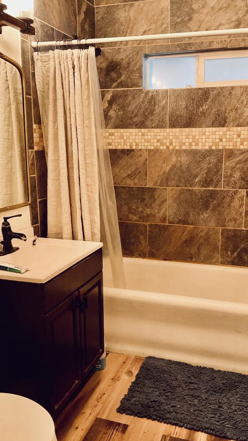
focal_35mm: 32
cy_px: 221
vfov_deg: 61.0
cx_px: 149
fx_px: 374
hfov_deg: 36.5
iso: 250
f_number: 1.8
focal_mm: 3
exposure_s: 1/40
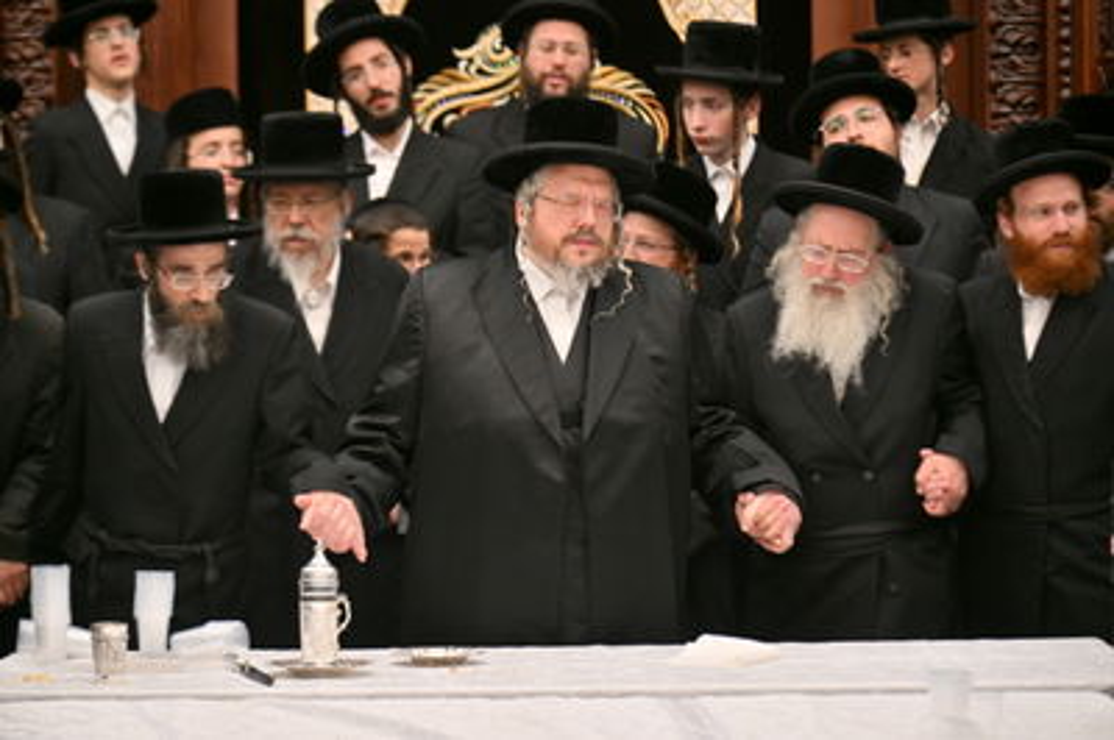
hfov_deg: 17.1
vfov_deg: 11.4
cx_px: 557
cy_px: 370
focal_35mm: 120
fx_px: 3710
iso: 400
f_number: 4
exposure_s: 1/200
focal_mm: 120
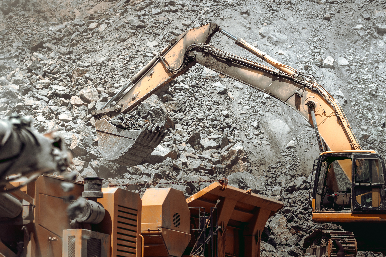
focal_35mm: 127
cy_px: 128
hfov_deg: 16.1
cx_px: 193
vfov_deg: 10.8
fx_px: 1362
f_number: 2.5
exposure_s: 1/6400
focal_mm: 85
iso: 100
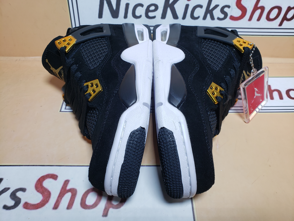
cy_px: 110
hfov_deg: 67.3
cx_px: 147
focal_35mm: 26
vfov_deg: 53.1
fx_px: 221
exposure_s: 1/234
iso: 50
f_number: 2.4
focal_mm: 4.3
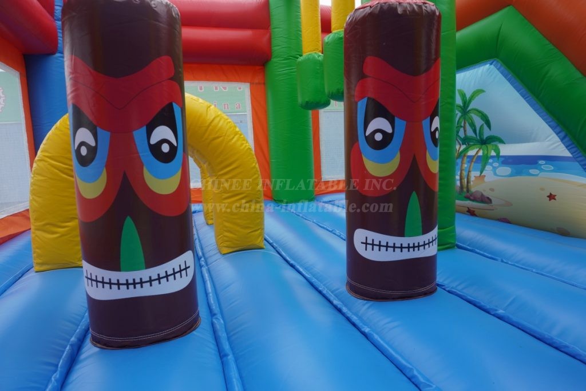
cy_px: 196
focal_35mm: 24
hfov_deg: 73.7
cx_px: 293
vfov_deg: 53.1
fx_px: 391
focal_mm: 16
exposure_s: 1/320
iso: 100
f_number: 5
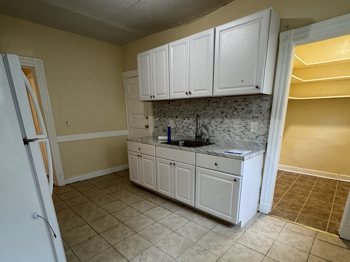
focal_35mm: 19
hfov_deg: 84.7
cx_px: 177
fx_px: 192
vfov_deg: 67.5
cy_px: 165
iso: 250
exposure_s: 1/60
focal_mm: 2.22
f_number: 2.2
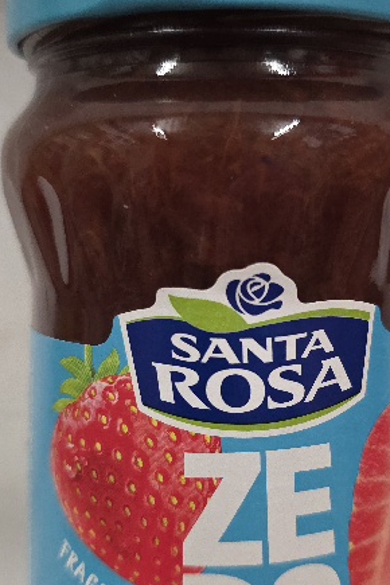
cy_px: 319
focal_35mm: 44
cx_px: 243
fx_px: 715
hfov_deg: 30.4
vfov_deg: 44.5
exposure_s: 1/101
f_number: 1.7
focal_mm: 6.3
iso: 500
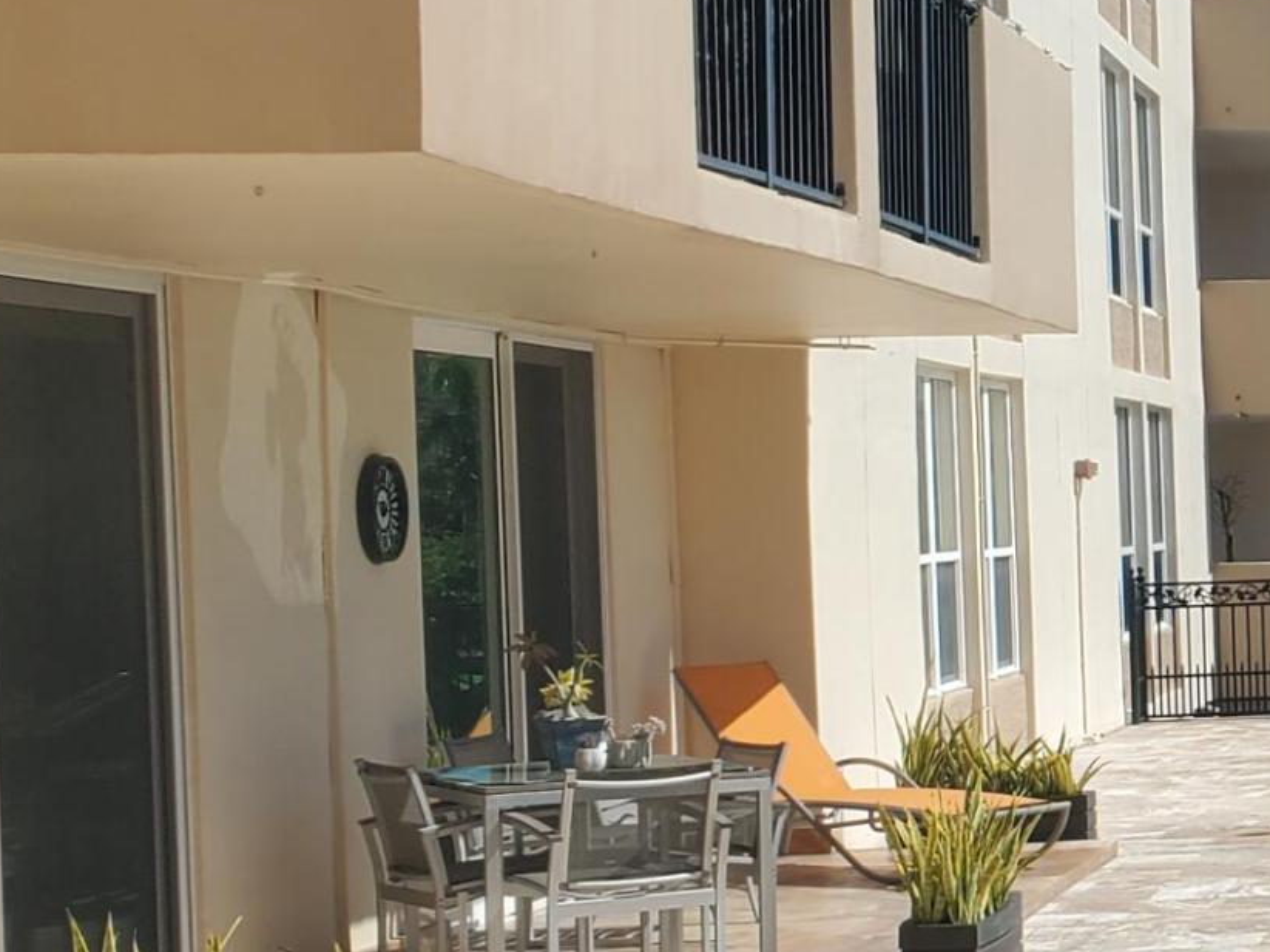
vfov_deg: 16.2
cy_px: 643
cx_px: 2126
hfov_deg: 18.1
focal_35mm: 91
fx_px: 3338
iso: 50
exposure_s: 1/907
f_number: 2.4
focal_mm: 4.3
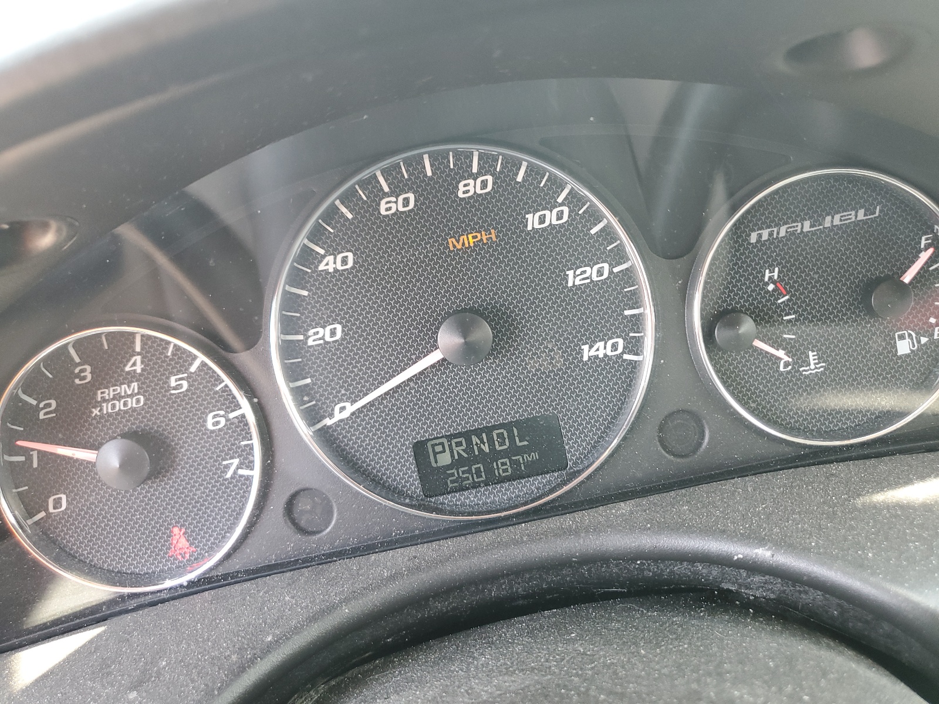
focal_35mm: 26
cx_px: 470
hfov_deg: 67.3
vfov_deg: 53.1
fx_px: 705
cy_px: 352
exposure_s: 1/60.2
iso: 69
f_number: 1.5
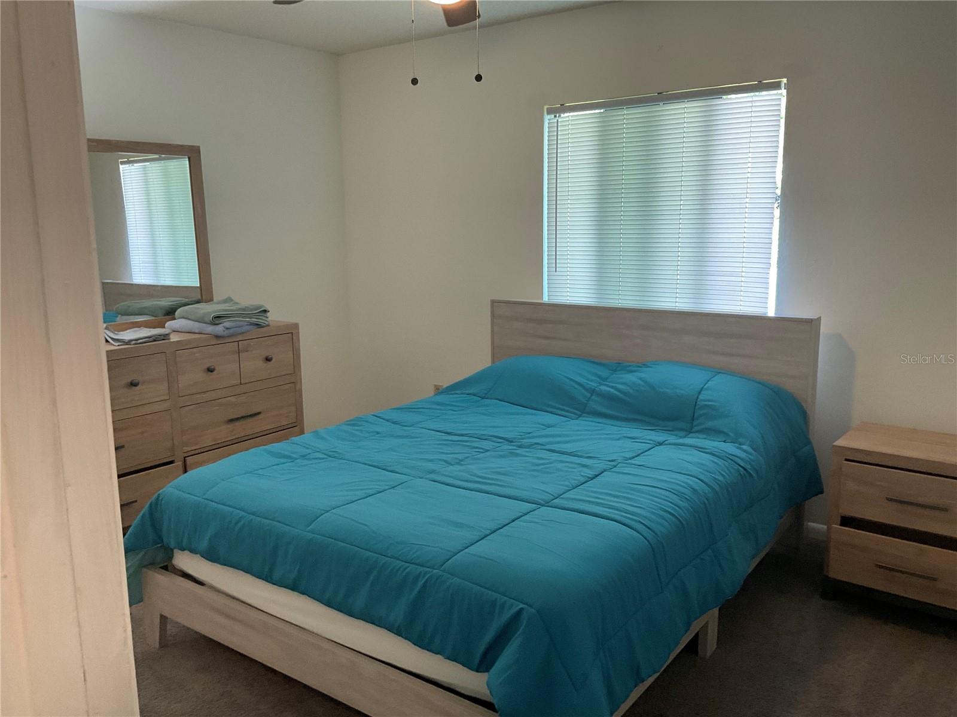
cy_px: 358
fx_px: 802
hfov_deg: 61.7
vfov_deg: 48.2
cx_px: 478
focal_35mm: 29
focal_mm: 3
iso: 125
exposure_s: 1/60
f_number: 1.8
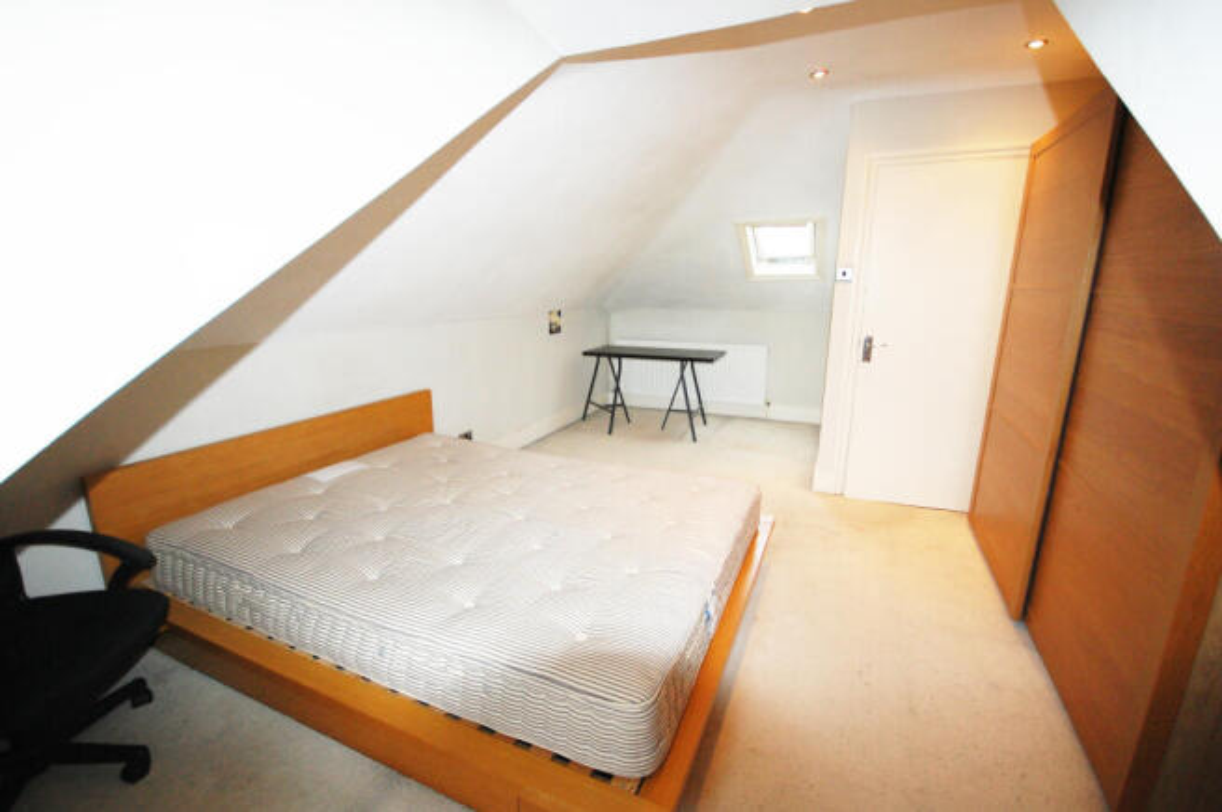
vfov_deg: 77.2
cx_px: 611
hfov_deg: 100.4
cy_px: 406
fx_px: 509
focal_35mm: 15
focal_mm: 10
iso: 400
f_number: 4
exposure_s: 1/60
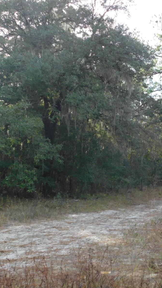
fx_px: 405
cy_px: 144
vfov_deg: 39.2
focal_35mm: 53
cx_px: 162
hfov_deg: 21.8
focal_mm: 6.3
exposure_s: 1/200
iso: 125
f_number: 3.5
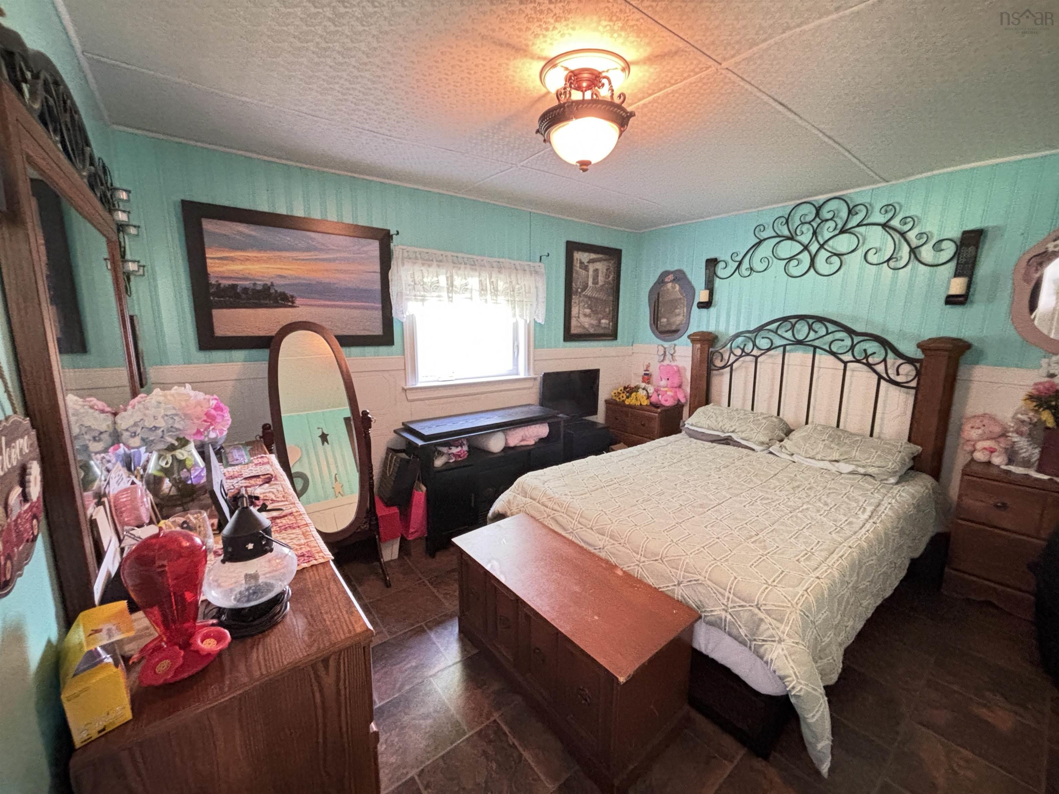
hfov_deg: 106.2
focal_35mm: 13
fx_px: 398
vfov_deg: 89.9
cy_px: 397
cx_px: 530
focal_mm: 1.54
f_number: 2.4
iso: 1000
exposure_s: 1/15
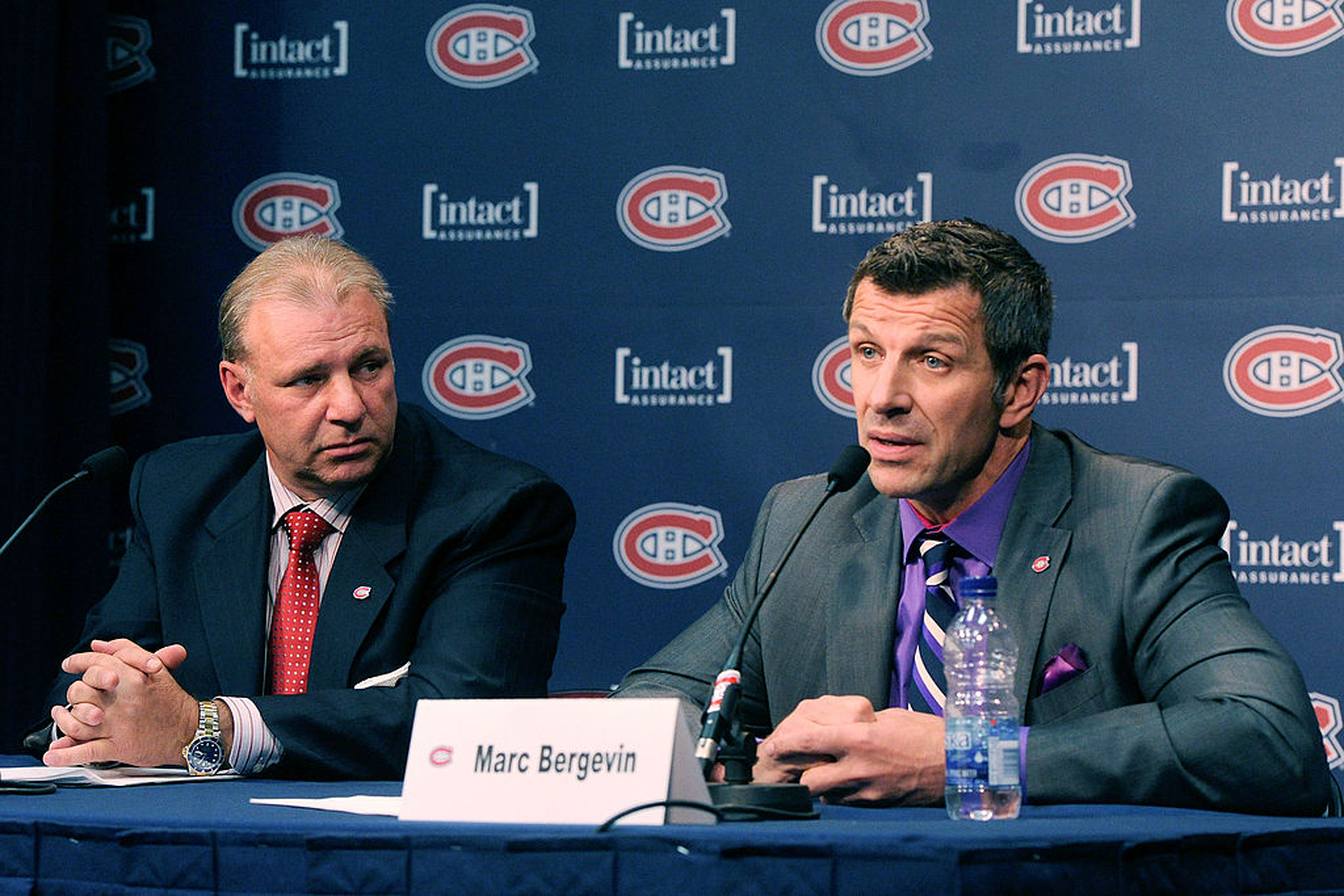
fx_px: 3920
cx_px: 672
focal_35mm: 105
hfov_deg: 19.5
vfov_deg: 13.0
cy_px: 448
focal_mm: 105
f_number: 5
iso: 5000
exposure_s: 1/320
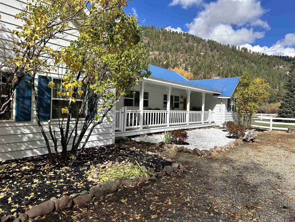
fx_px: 222
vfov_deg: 53.1
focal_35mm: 26
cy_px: 111
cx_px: 148
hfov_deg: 67.3
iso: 50
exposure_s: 1/3165
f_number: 1.5
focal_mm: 5.7
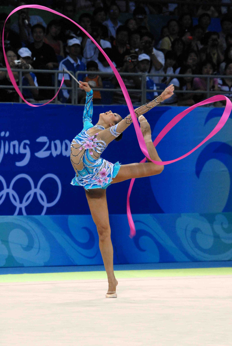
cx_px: 116
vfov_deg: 6.9
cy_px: 173
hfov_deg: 4.6
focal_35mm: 300
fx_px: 2892
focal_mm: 200
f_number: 7.1
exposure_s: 1/400
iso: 1250
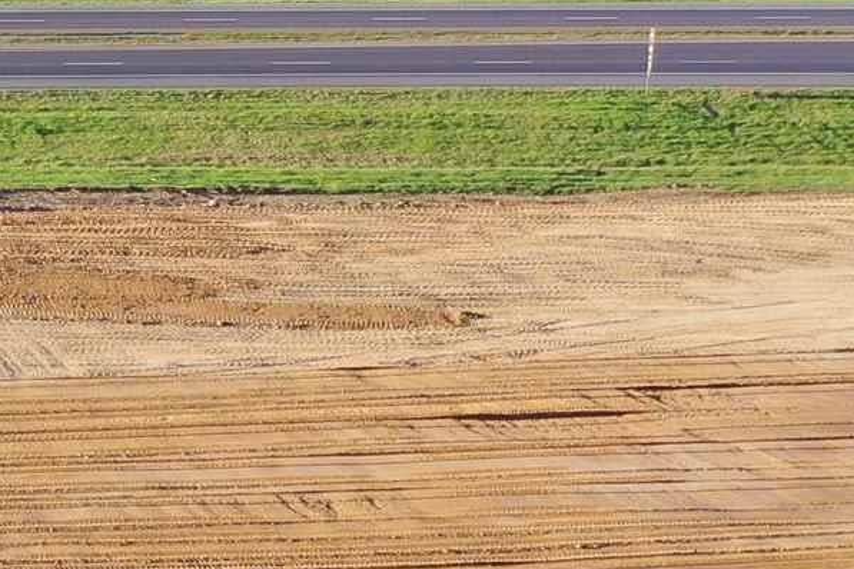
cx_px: -871
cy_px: 193
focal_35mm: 144
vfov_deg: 9.5
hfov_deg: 12.5
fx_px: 3416
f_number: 5
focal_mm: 10.26
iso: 100
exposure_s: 1/240
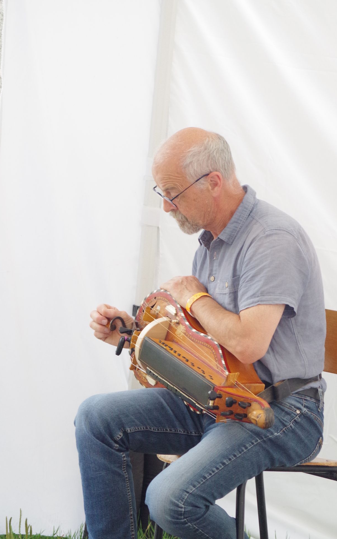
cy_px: 284
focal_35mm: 174
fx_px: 2557
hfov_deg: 7.5
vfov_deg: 12.0
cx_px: 153
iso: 1000
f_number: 6.3
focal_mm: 105
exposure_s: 1/400
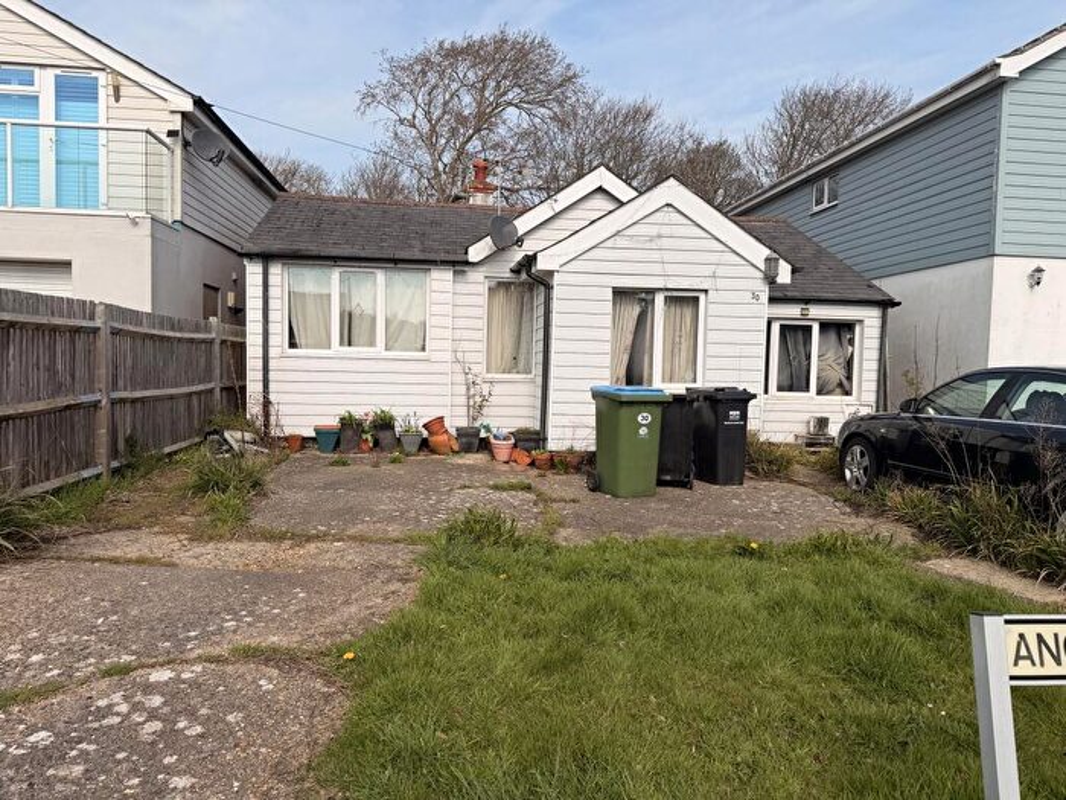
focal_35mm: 24
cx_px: 533
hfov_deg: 71.6
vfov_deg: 56.8
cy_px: 400
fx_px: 739
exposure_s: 1/5319
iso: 80
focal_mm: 6.76
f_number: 1.78
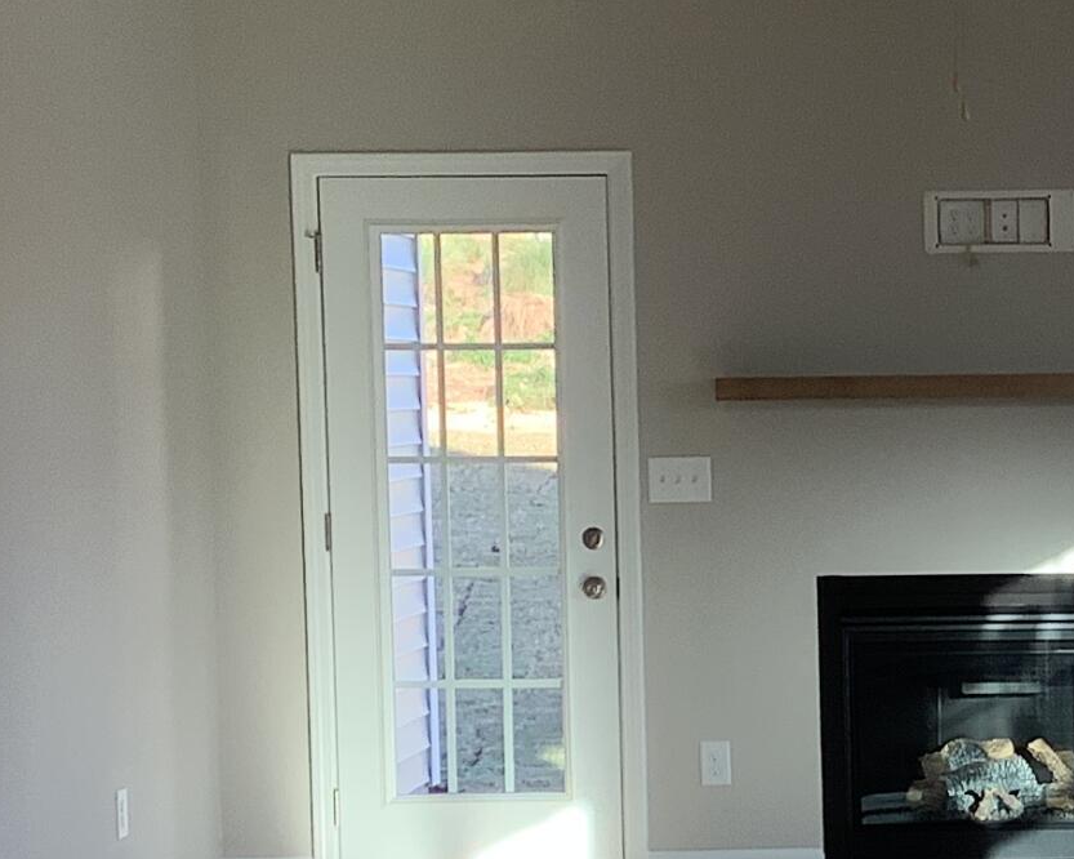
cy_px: 662
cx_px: 1138
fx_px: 3464
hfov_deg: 17.1
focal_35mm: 109
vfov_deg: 14.1
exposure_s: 1/120
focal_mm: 3.3
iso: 64
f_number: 2.4
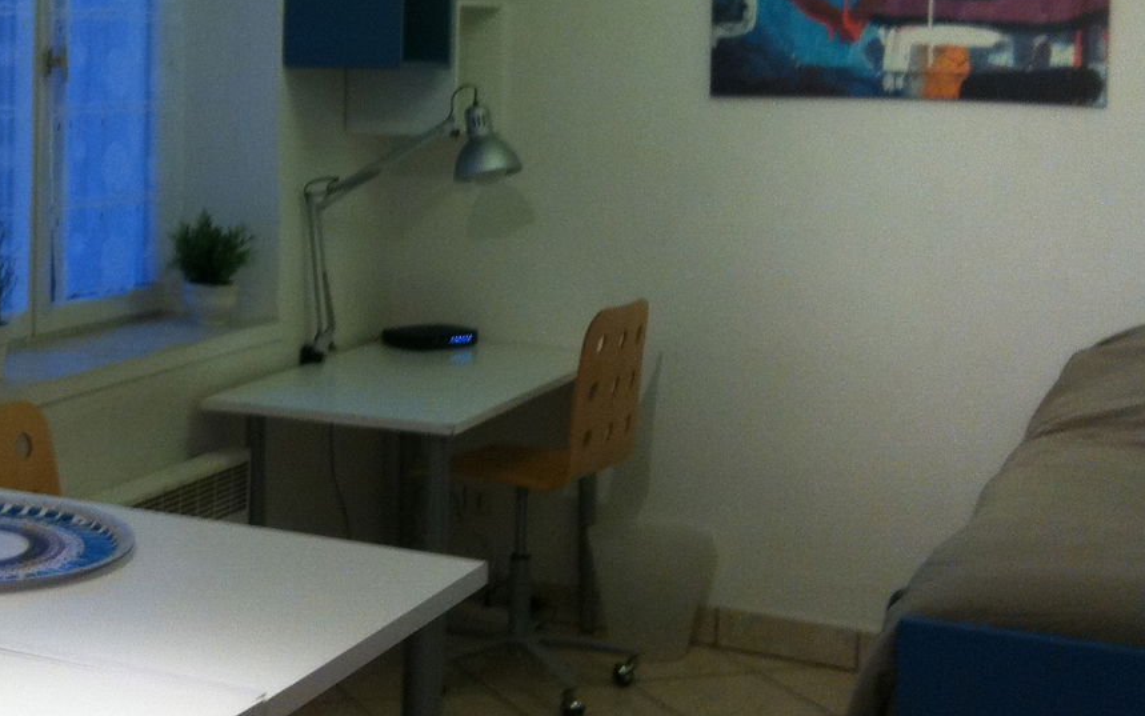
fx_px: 2153
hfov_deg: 28.7
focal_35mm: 69
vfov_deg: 18.6
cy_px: 106
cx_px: 123
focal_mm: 3.85
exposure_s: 1/15
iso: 125
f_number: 2.8
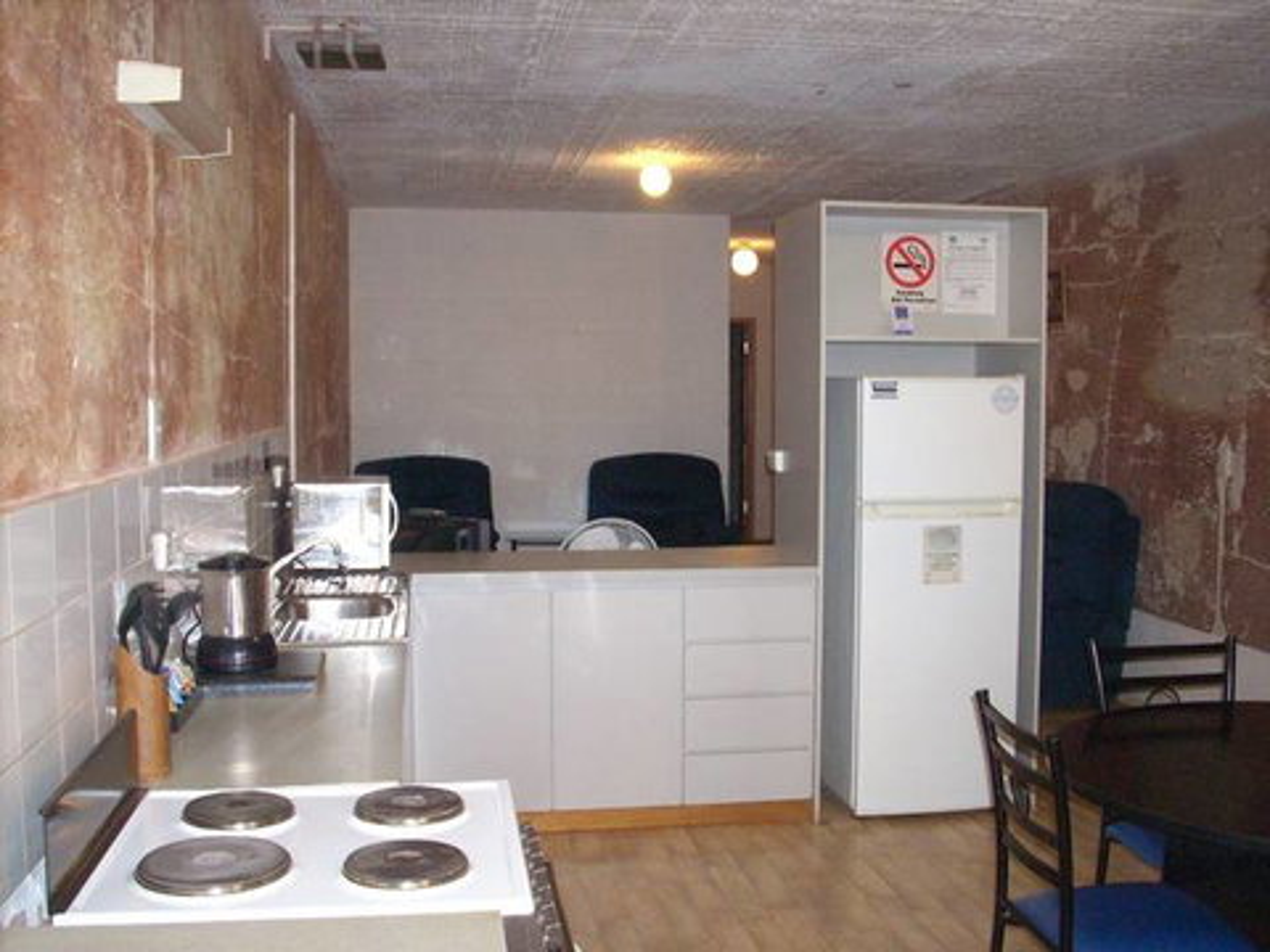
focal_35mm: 37
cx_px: 635
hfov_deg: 50.1
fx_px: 1357
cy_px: 476
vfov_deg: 38.7
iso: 400
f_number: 2.8
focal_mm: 6.2
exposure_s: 1/60
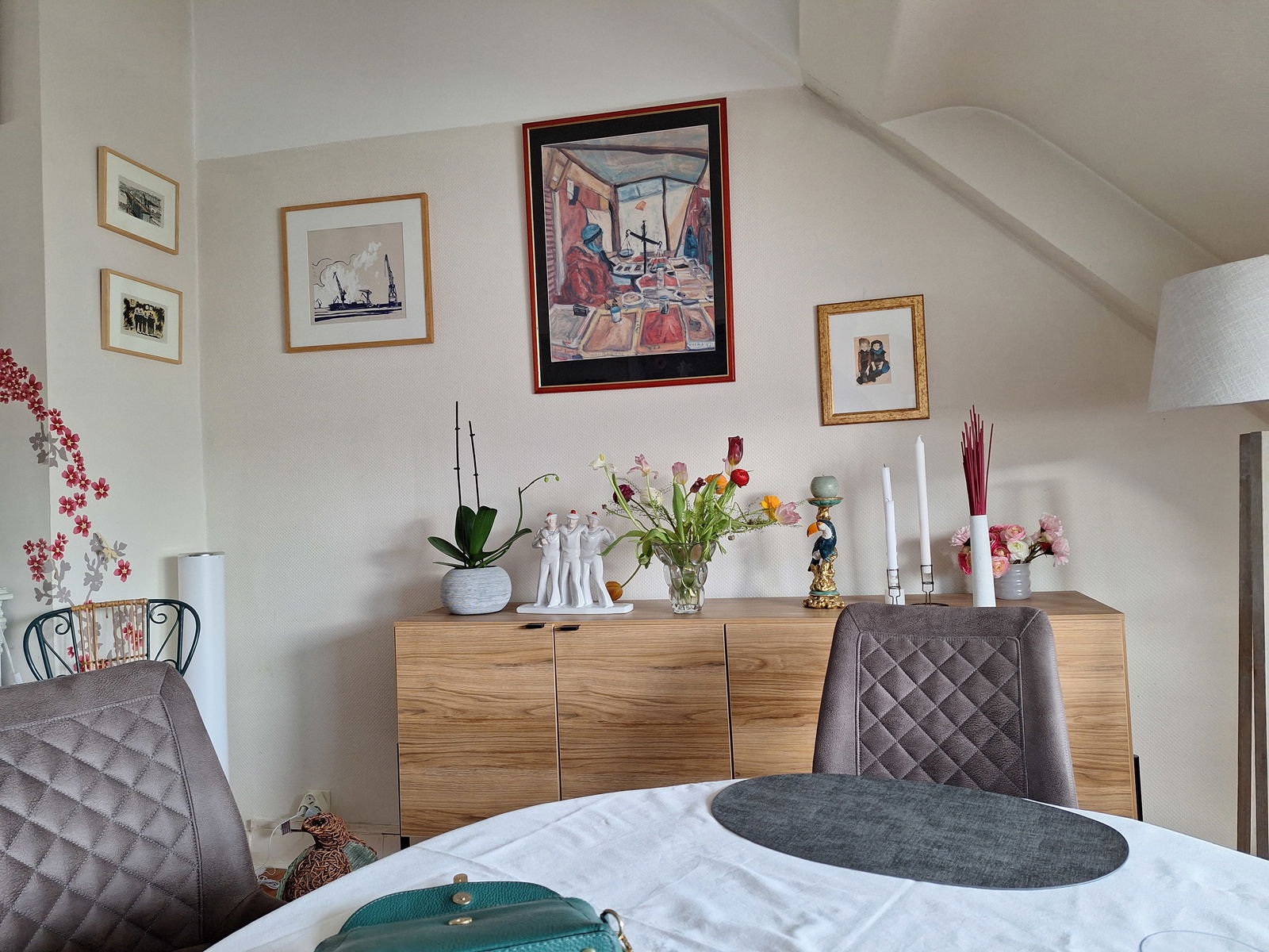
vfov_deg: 58.9
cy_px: 476
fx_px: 843
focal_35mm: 23
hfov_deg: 73.9
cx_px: 634
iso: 160
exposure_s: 1/50
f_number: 1.8
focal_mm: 5.54
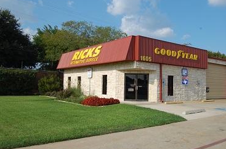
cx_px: 122
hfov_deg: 53.2
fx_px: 226
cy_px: 72
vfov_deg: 36.7
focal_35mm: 36
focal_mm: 22
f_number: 10
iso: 200
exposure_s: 1/400
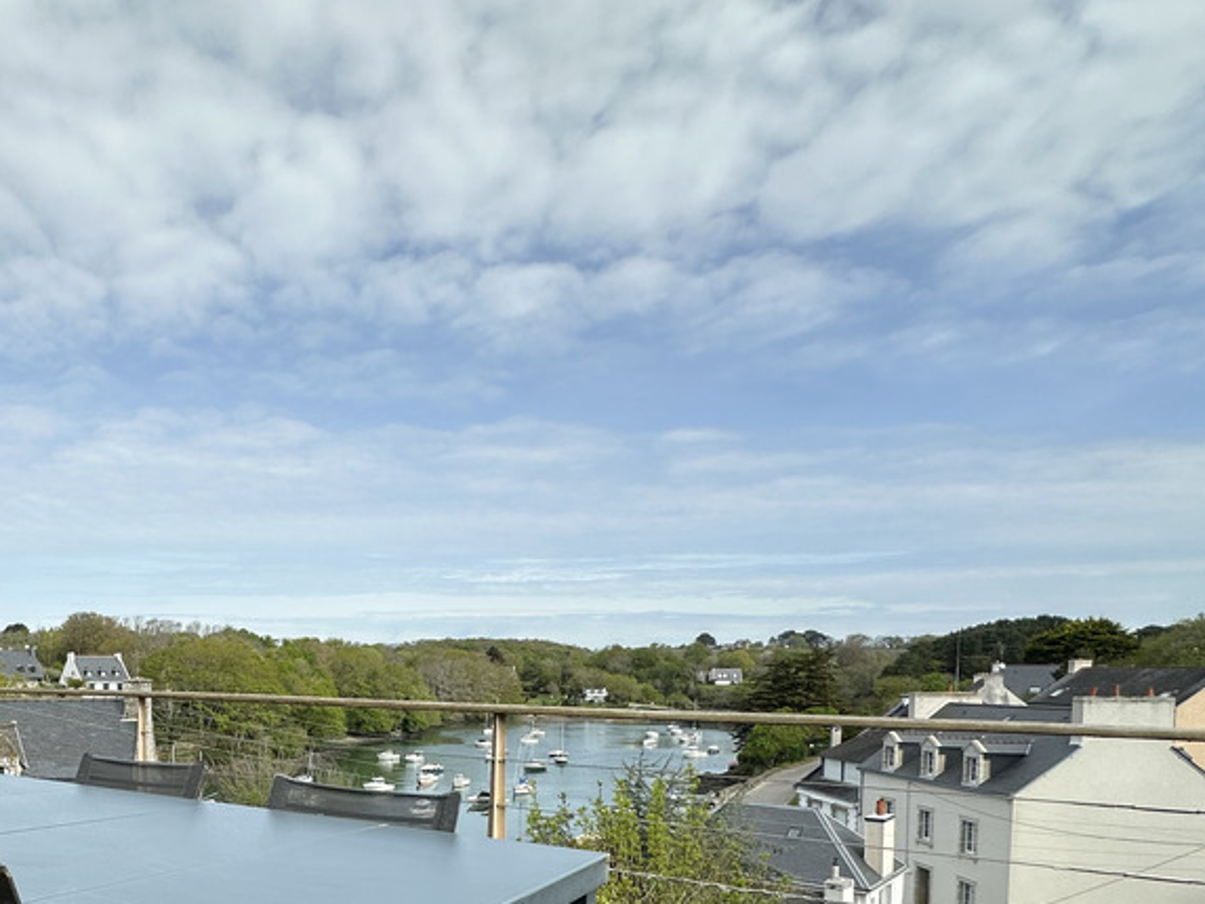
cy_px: 732
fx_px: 870
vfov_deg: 51.3
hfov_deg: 63.0
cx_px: 227
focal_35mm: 25
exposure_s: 1/1984
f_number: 2.2
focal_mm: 2.22
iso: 50
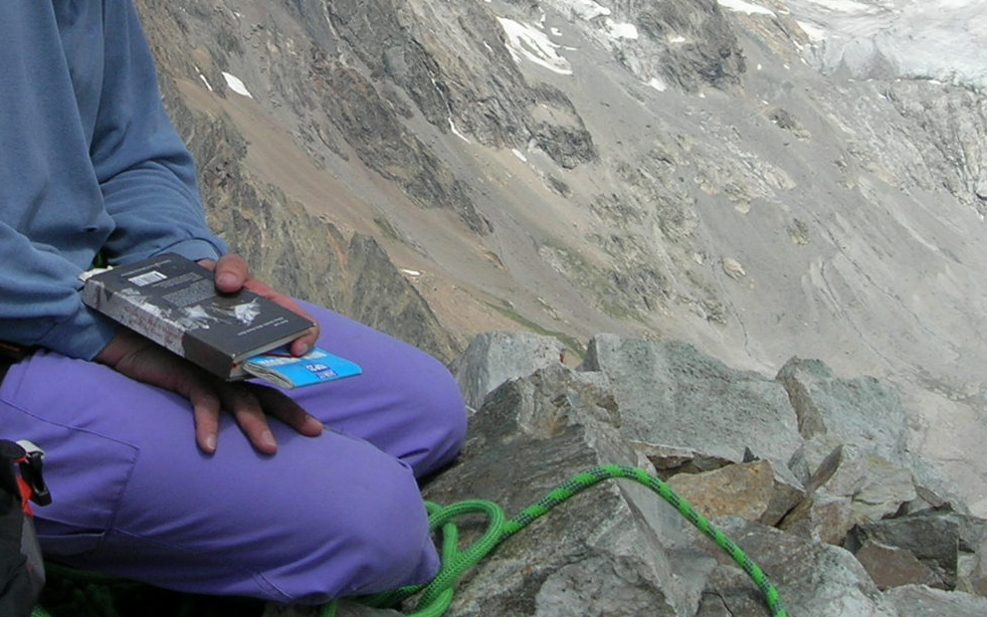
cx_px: 299
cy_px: -12
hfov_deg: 24.5
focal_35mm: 84
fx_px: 2260
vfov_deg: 15.3
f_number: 4.8
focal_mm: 7.8
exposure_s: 1/727
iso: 64
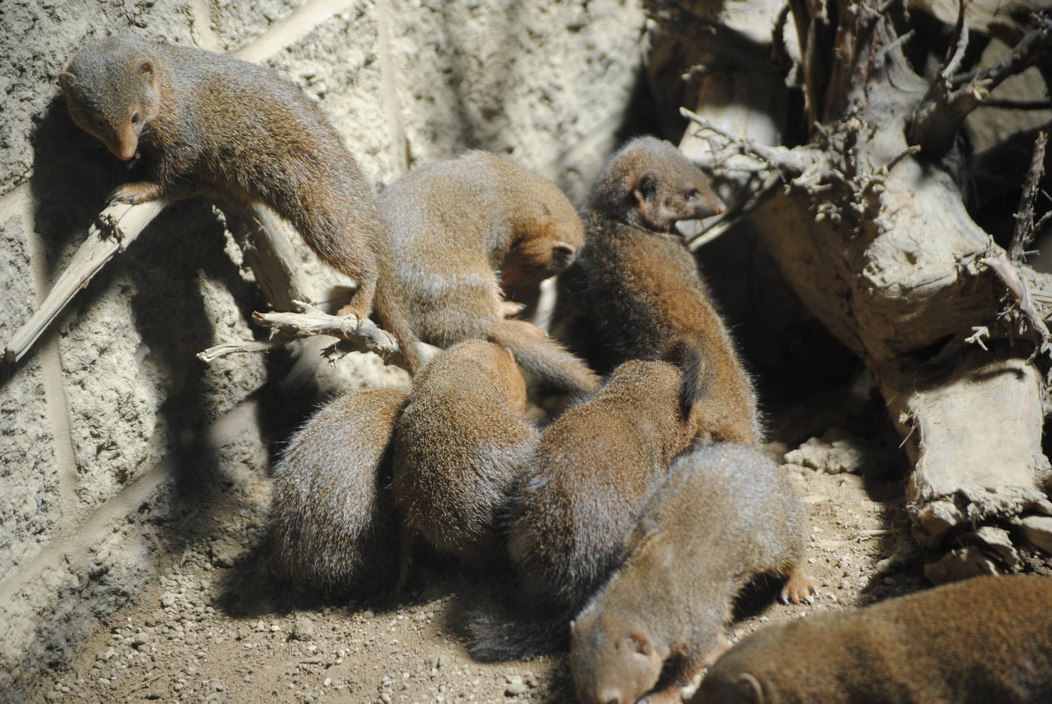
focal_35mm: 129
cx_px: 526
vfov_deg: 10.7
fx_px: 3774
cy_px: 352
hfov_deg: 15.9
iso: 200
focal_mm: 86
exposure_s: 1/320
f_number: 4.5
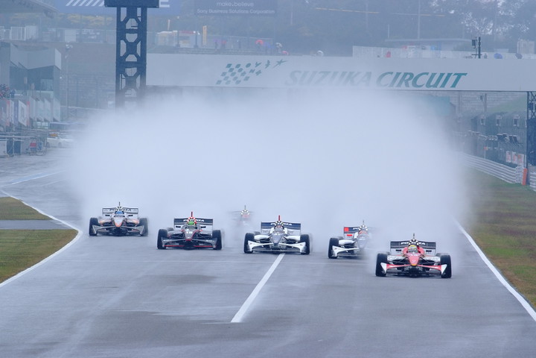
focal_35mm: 450
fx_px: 6699
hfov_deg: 4.6
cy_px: 179
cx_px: 268
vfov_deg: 3.1
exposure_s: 1/500
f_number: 8
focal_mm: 300
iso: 400
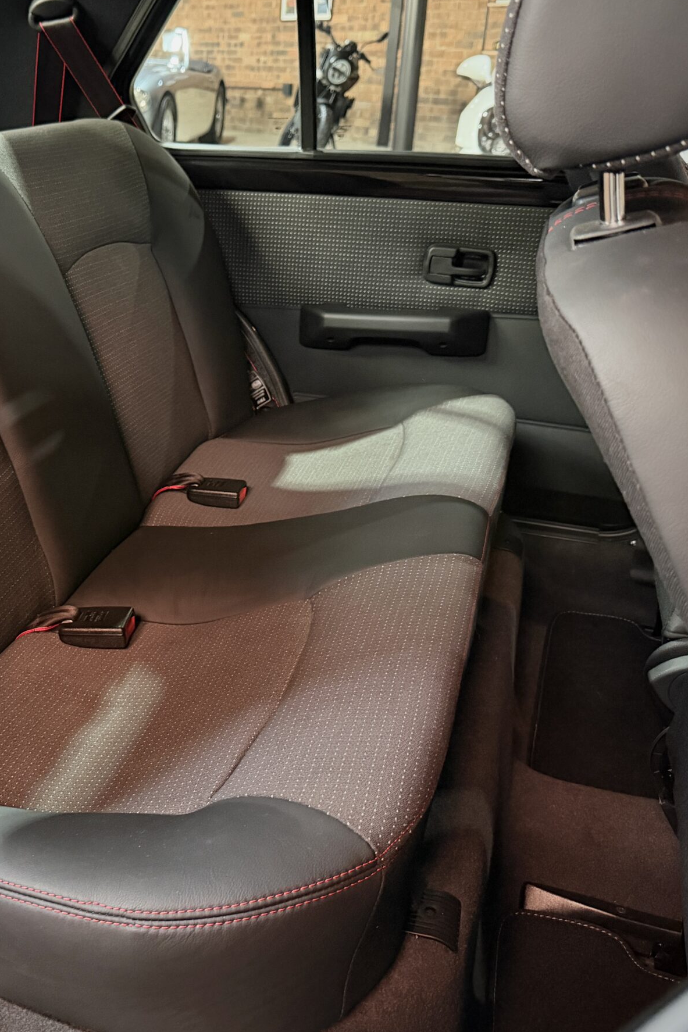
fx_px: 1032
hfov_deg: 35.2
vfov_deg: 53.1
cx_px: 101
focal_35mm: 36
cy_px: 494
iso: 800
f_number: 1.78
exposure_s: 1/25
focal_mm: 6.76
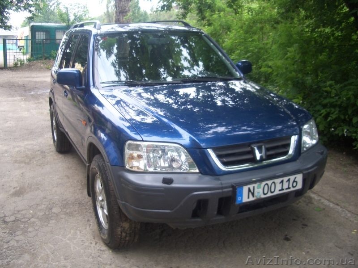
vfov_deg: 40.7
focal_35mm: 35
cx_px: 179
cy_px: 134
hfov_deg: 52.6
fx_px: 362
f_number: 2.6
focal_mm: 5.8
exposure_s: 1/100
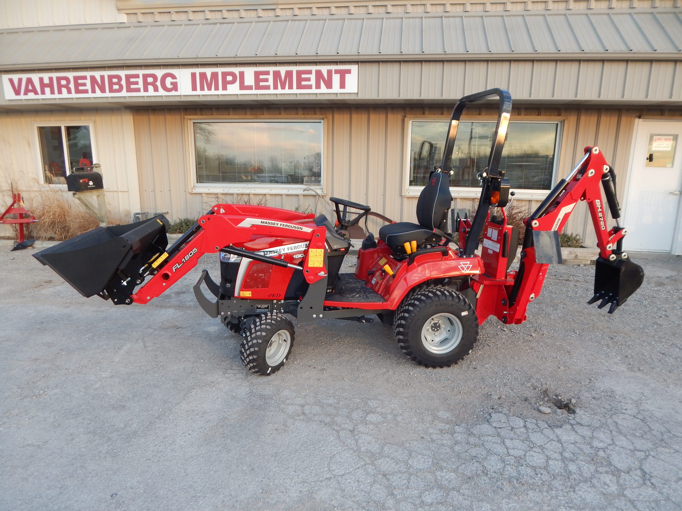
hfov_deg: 76.4
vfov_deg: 61.1
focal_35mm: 22
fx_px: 433
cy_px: 256
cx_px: 341
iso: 125
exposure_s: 1/125
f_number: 3
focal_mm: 4
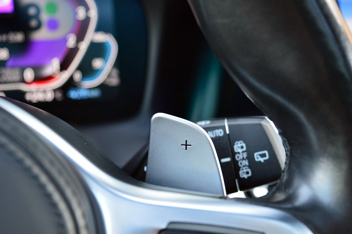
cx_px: 176
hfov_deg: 28.1
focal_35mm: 72
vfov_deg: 18.9
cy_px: 117
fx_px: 704
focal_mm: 48
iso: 800
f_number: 5.3
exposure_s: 1/50
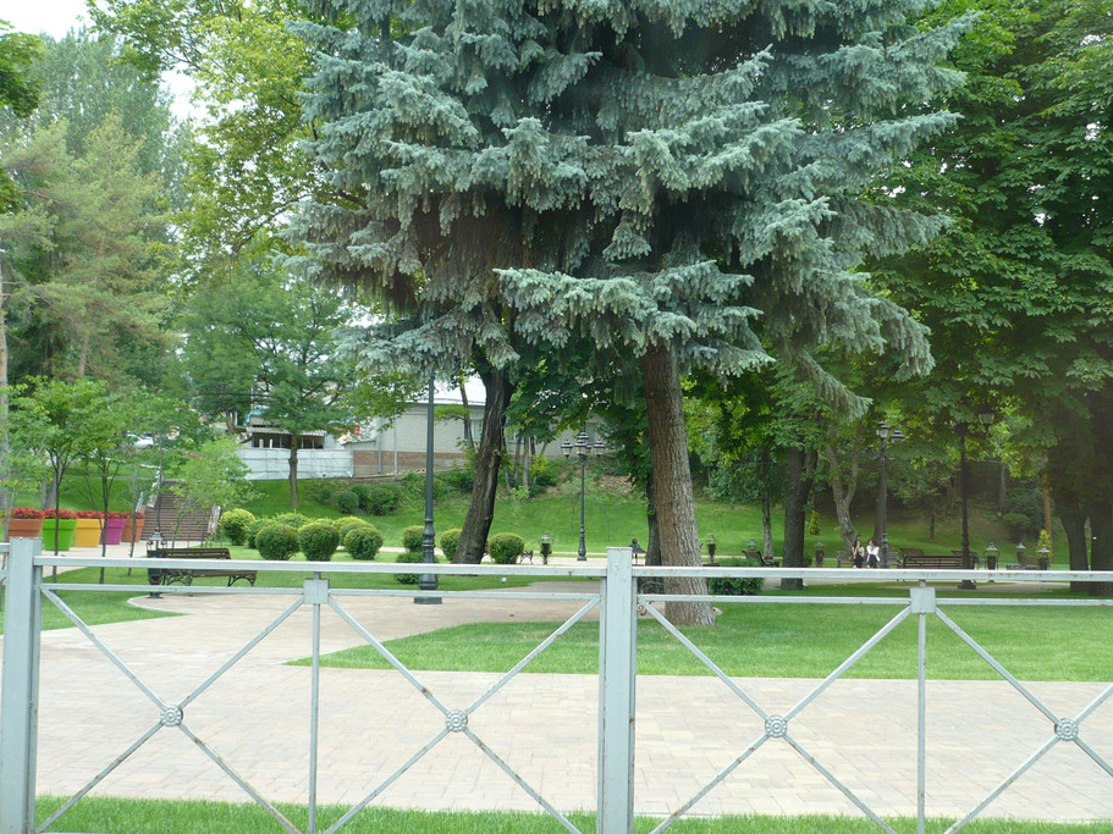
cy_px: 388
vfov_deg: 35.1
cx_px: 591
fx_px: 1318
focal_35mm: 41
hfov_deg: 45.8
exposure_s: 1/160
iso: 100
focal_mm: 5.8
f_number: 2.8
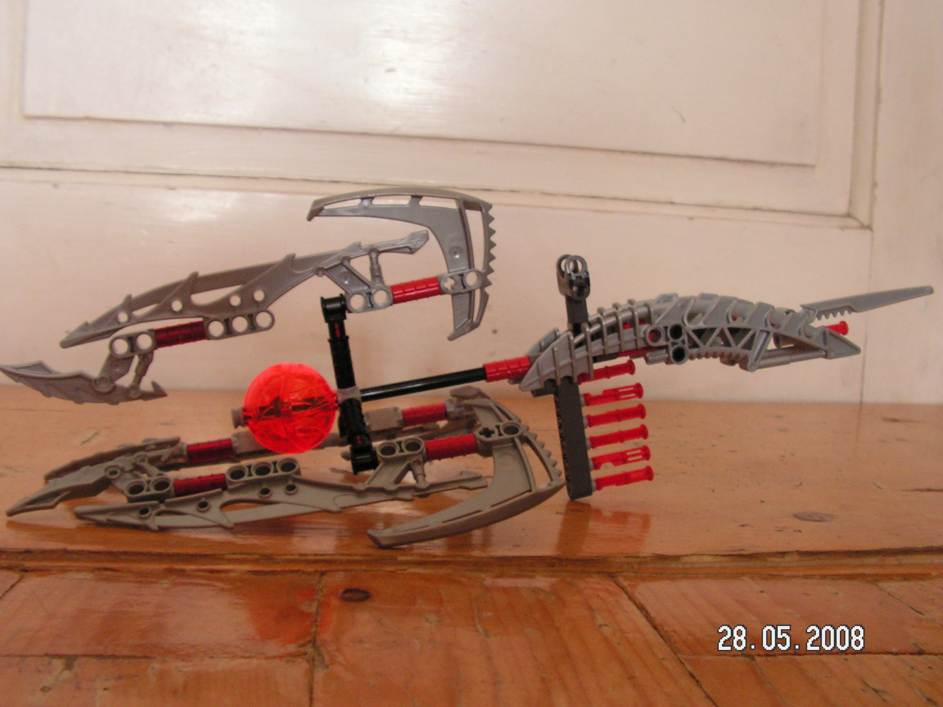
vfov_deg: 39.7
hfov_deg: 51.4
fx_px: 981
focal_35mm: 36
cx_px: 472
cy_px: 354
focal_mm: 6
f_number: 3.2
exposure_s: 1/13
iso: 200
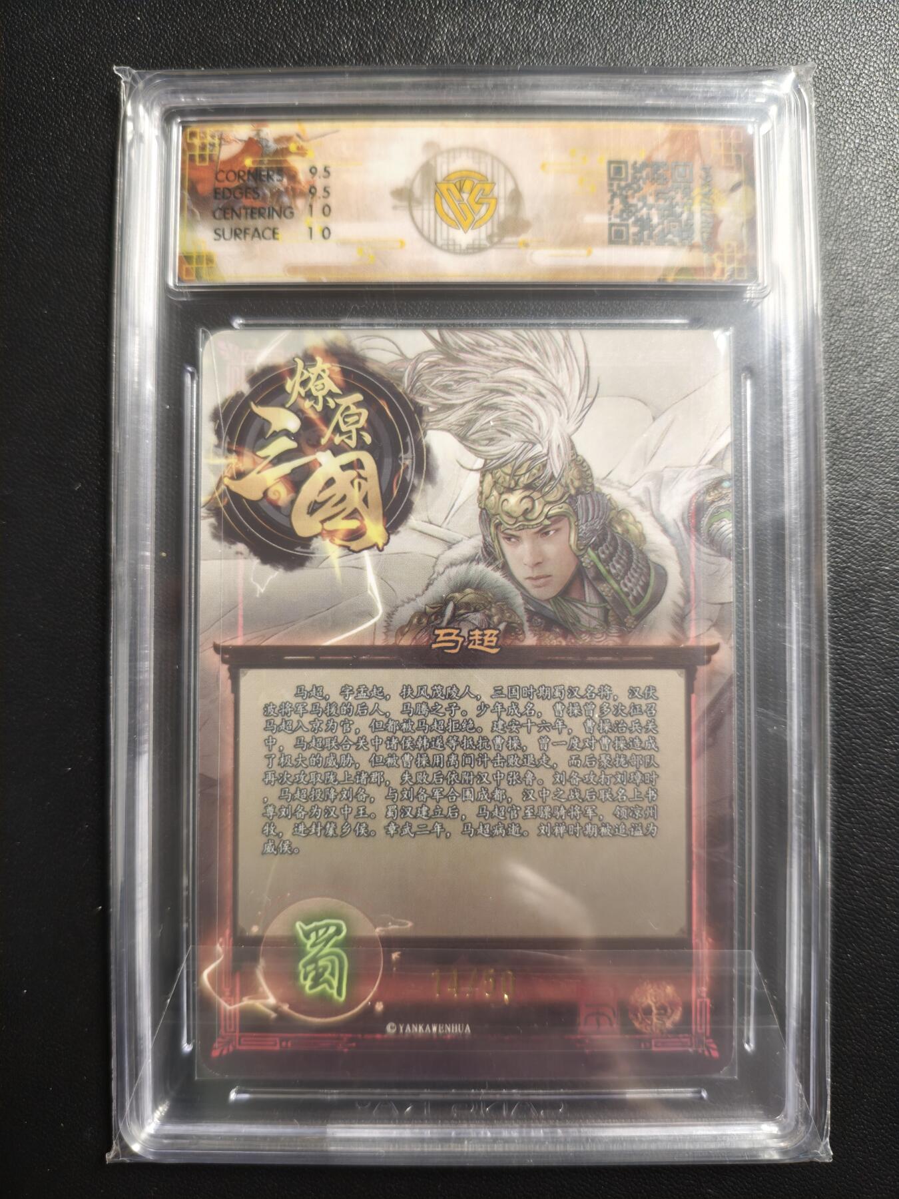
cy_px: 600
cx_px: 450
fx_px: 900
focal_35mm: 26
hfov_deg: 53.1
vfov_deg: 67.3
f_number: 1.5
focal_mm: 4.94
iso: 500
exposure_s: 1/50
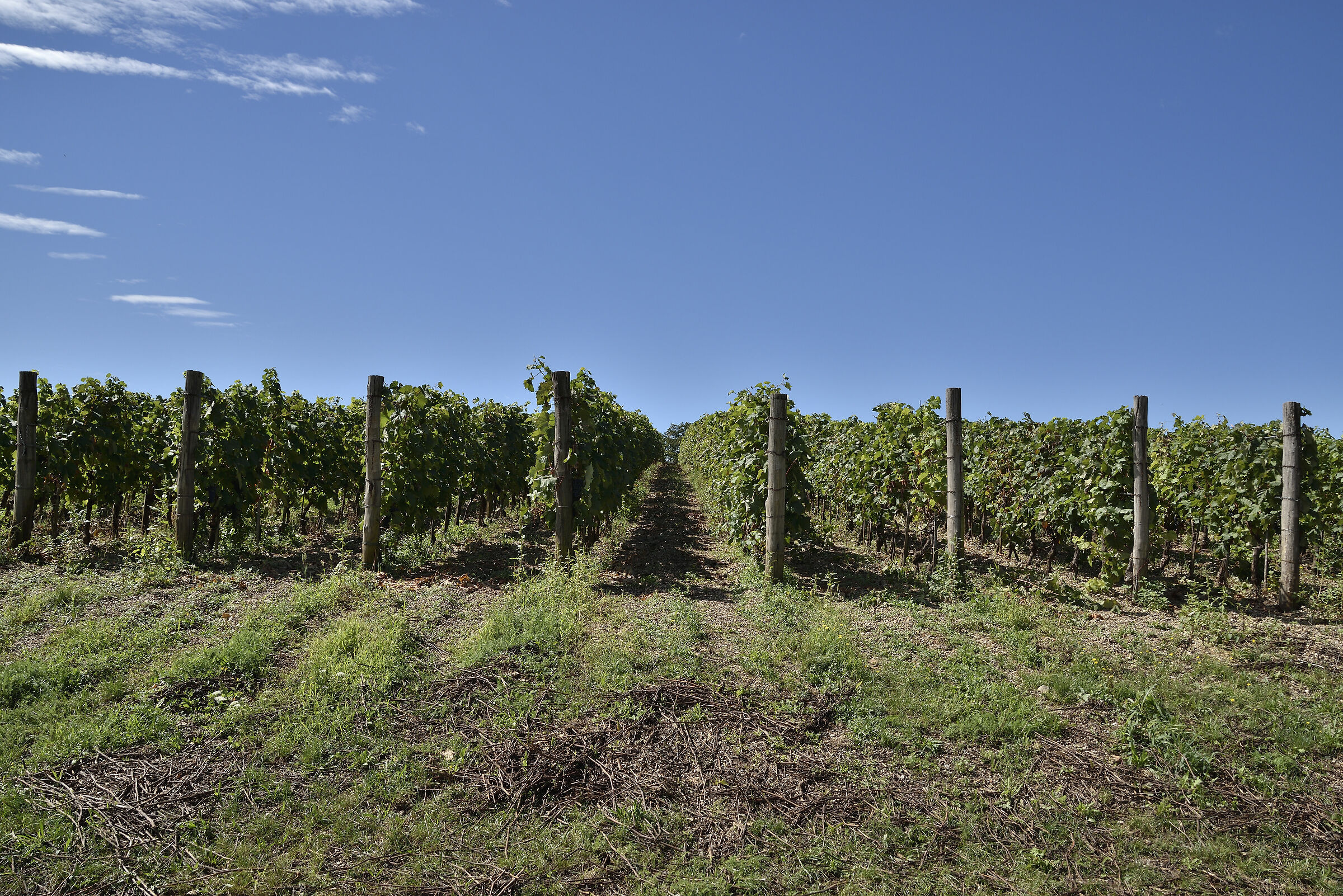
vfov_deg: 46.4
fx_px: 1045
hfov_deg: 65.5
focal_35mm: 28
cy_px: 448
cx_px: 672
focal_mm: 28
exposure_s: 1/250
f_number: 11
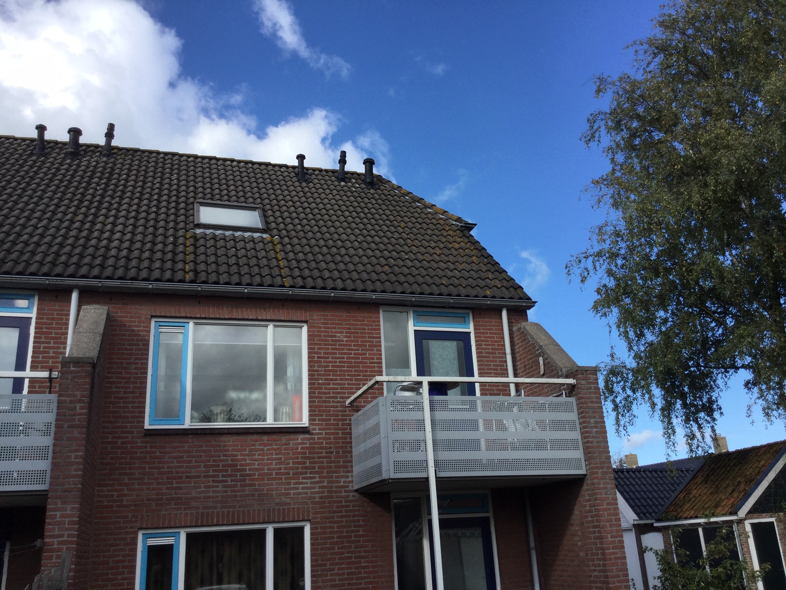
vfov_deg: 45.4
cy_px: 295
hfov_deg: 58.4
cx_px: 393
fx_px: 704
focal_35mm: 31
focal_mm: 3.3
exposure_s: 1/970
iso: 25
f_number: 2.4
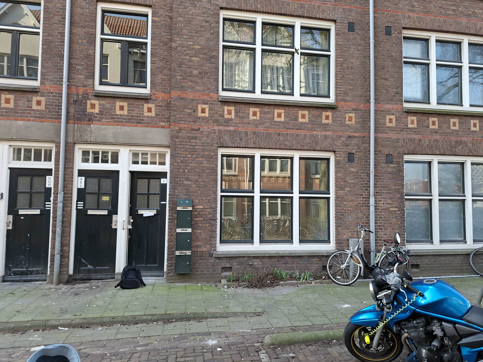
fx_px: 321
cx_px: 242
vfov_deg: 58.9
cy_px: 181
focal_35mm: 23
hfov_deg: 73.9
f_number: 1.8
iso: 50
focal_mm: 5.5
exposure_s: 1/123
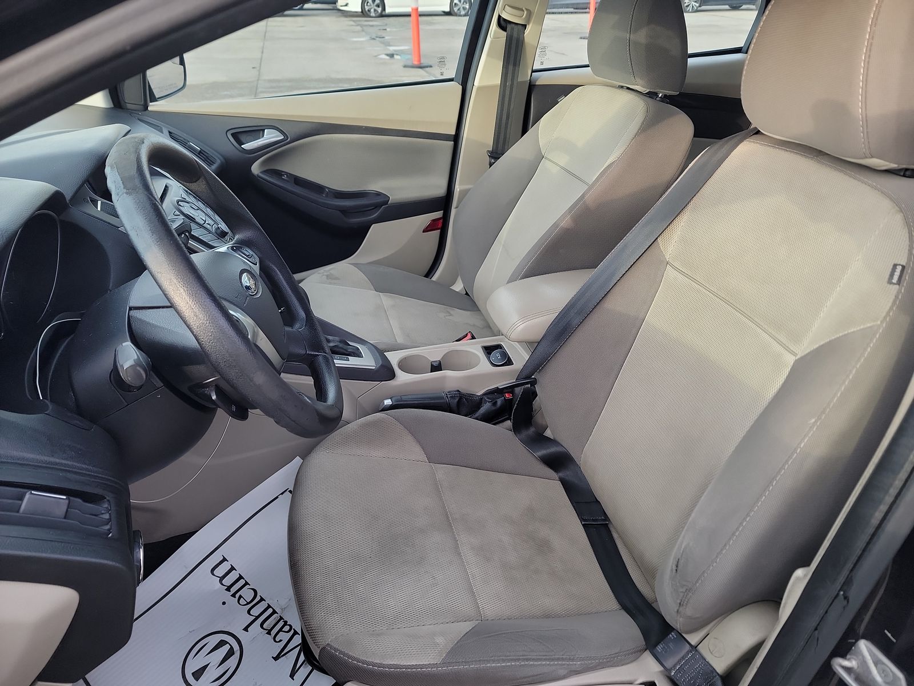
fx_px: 634
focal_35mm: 24
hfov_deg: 71.6
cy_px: 343
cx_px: 457
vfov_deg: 56.8
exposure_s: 1/59
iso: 68
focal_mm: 6.7
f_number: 1.8
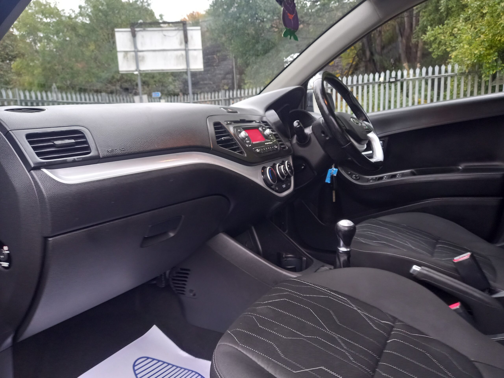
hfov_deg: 69.4
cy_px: 189
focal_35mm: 25
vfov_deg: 54.9
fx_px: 364
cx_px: 252
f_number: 2
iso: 250
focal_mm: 4.6
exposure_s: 1/30
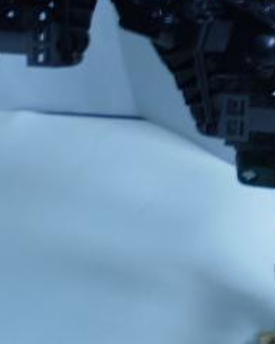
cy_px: 81
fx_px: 977
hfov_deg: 15.5
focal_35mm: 96
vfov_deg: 19.8
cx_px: 327
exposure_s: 1/4
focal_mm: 6.3
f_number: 3.1
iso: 125
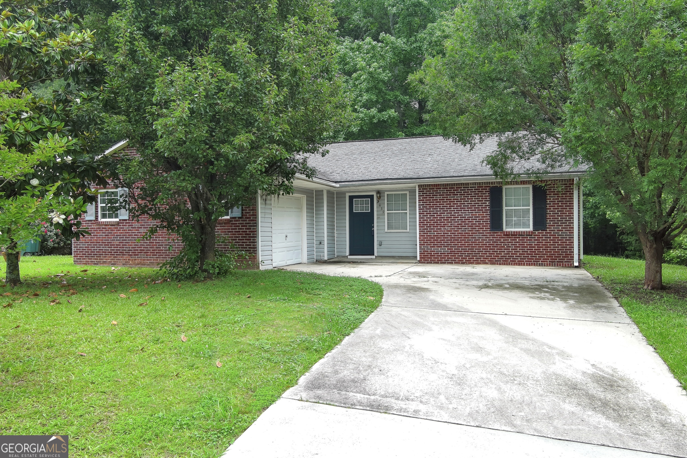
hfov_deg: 63.7
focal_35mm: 29
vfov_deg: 45.0
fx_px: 553
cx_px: 344
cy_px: 229
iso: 100
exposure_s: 1/370
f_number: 2.8
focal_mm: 10.57
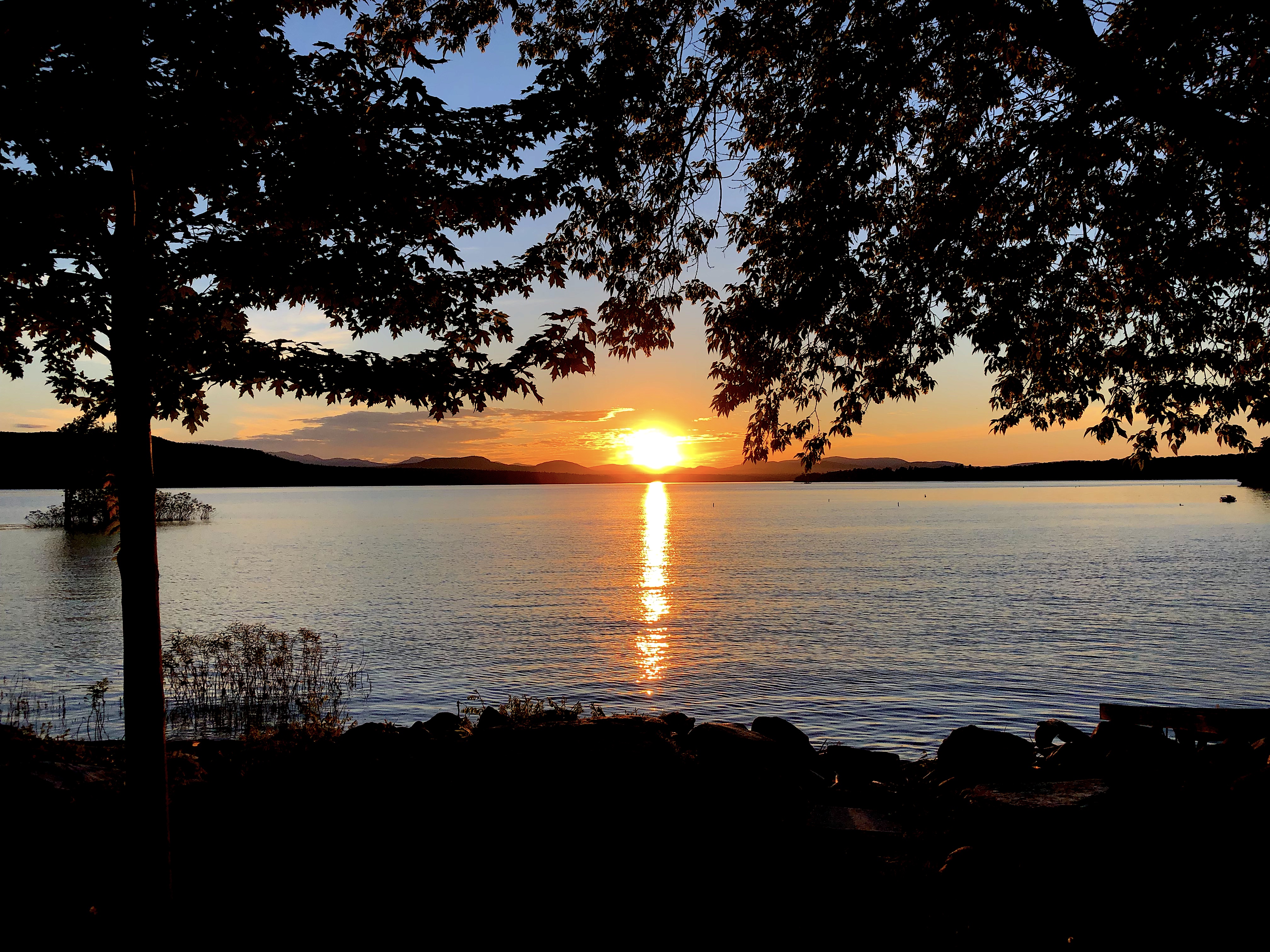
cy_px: 476
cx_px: 635
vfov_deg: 49.7
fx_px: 1027
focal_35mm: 28
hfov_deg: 63.4
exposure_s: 1/2024
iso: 20
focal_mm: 3.99
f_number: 1.8
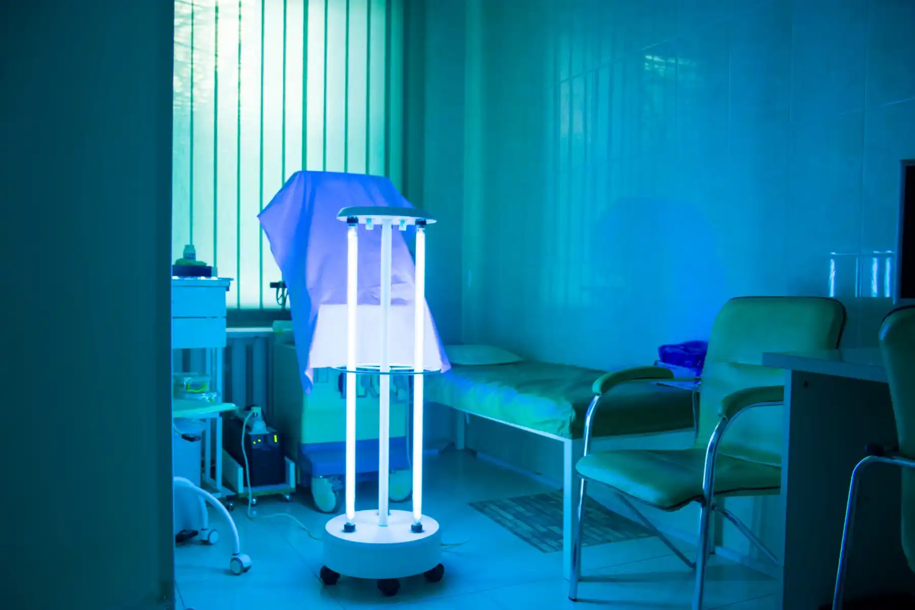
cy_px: 305
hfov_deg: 61.9
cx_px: 458
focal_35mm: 30
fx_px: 762
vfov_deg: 43.6
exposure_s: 1/30
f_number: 3.5
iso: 500
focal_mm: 20
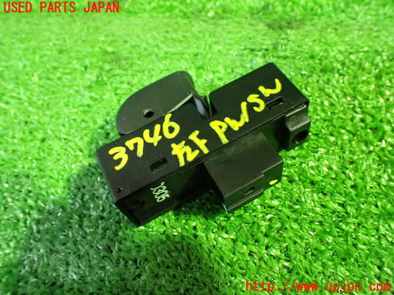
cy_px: 148
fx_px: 341
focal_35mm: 30
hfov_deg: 60.0
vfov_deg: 46.8
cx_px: 197
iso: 1250
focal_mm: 5.4
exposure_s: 1/30
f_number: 2.3
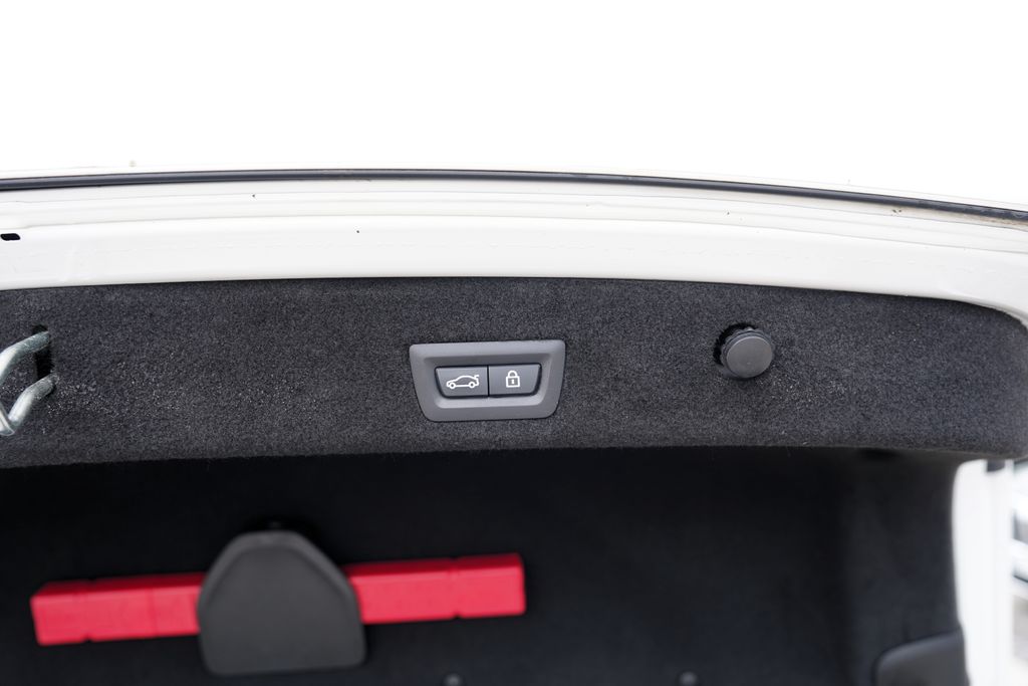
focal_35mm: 28
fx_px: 800
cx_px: 514
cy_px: 343
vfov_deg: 46.4
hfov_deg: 65.5
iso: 100
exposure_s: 1/60
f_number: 4
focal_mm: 28
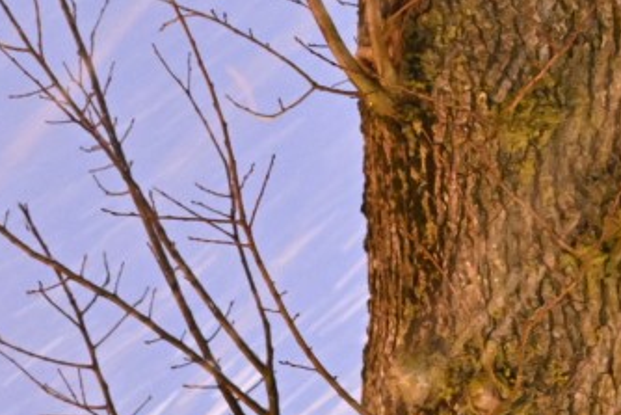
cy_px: 644
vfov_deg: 8.6
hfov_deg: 12.6
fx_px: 2675
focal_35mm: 155
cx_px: -322
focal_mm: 32
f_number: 4
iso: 5000
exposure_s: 1/10
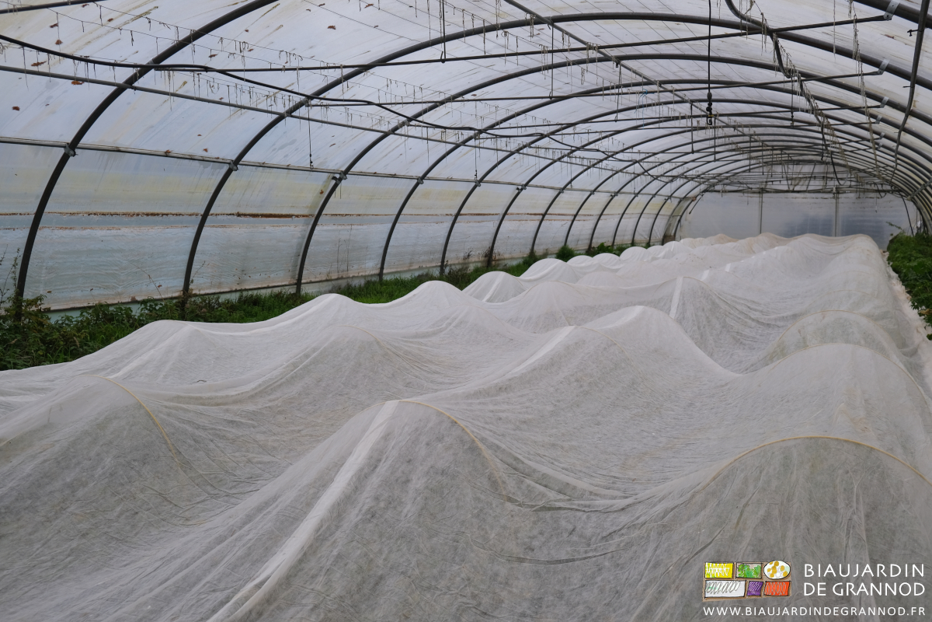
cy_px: 311
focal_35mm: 31
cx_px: 466
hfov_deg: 60.3
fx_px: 802
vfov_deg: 42.3
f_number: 4
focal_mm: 20.5
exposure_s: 1/85
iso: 160
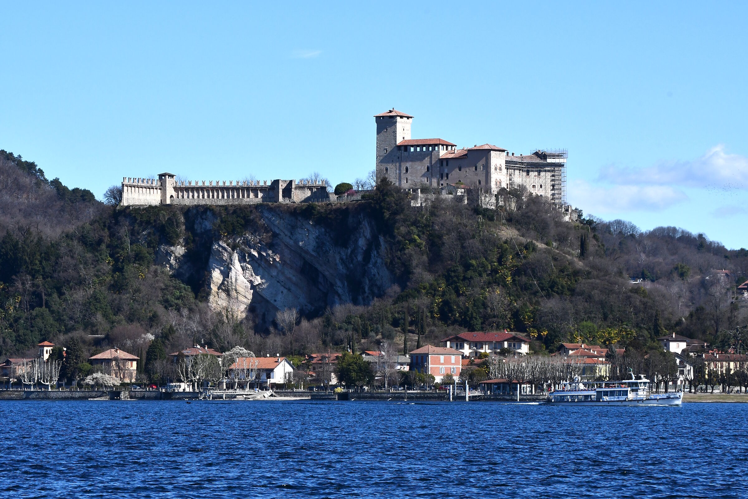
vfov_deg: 7.9
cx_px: 374
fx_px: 3615
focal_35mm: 174
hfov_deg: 11.8
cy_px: 250
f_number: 14
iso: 900
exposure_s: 1/1250
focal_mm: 116
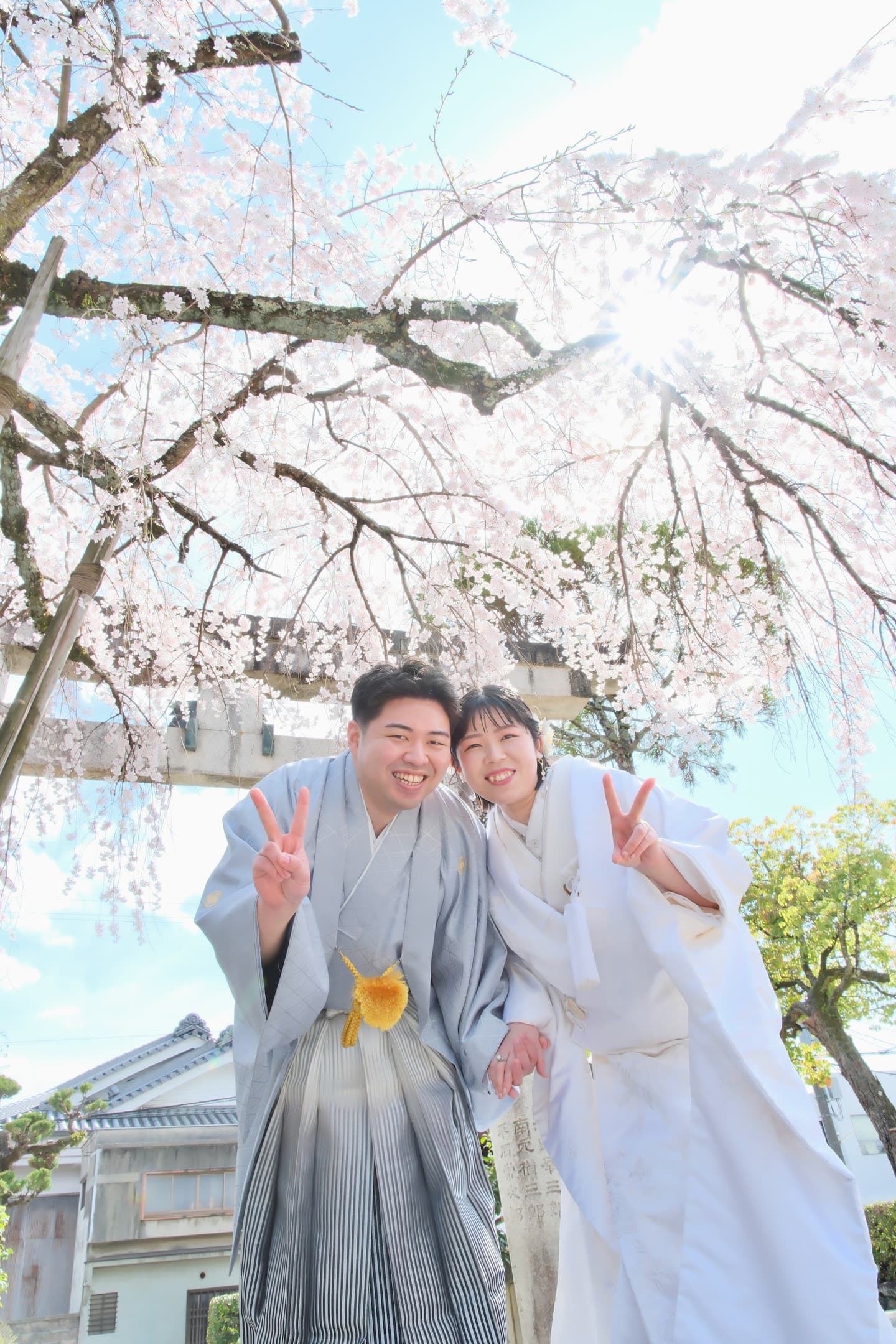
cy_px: 672
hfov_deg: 49.6
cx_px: 448
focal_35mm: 26
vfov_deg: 69.4
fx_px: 971
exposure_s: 1/125
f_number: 11
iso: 800
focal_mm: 17
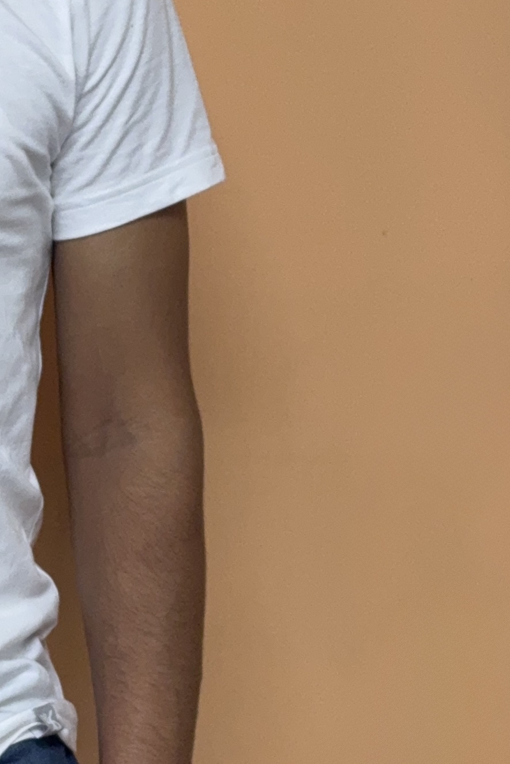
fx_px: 3229
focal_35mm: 152
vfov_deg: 13.5
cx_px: -236
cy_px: 390
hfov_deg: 8.8
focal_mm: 6.76
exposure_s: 1/50
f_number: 1.78
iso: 100
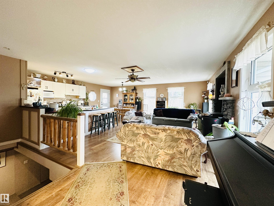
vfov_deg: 85.7
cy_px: 103
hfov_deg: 102.1
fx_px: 111
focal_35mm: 14
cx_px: 137
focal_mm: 2.22
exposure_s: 1/60
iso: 400
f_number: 2.2
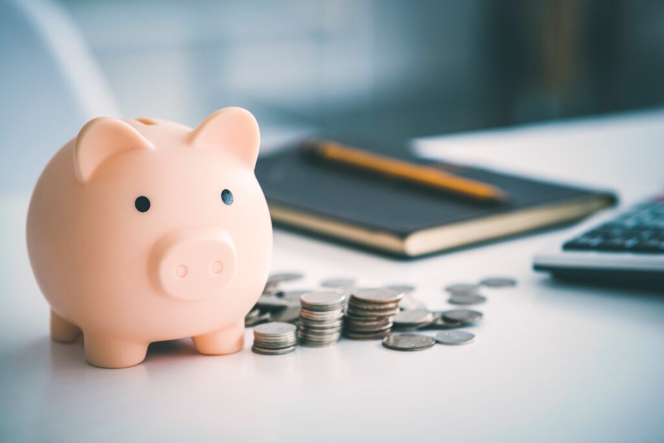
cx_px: 332
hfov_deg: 16.0
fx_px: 2361
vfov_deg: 10.7
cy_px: 222
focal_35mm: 128
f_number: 2.8
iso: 200
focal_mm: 85
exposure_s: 1/100
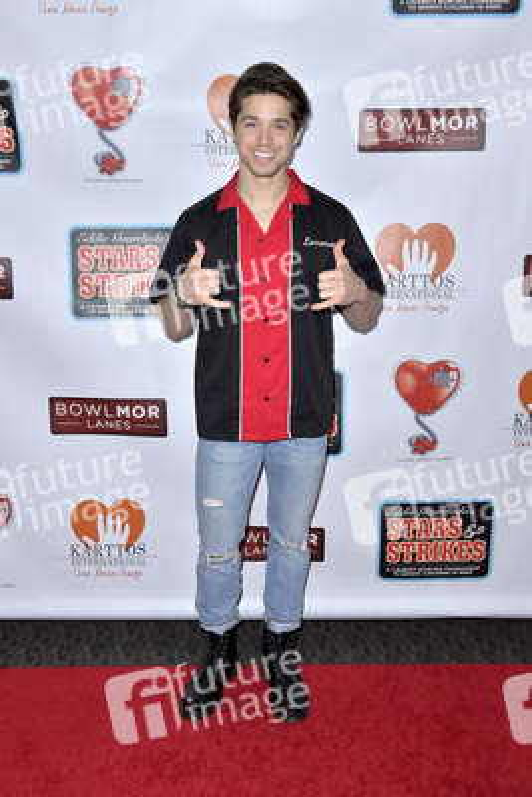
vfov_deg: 55.8
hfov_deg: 38.9
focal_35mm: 34
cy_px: 398
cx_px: 266
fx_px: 753
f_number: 7.1
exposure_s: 1/250
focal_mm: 34
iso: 320
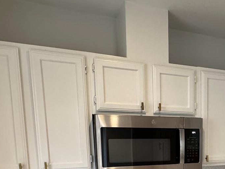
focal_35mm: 42
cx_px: 203
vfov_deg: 31.4
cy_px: 175
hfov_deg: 41.3
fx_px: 273
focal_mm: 2.22
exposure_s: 1/120
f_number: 2.2
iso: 320
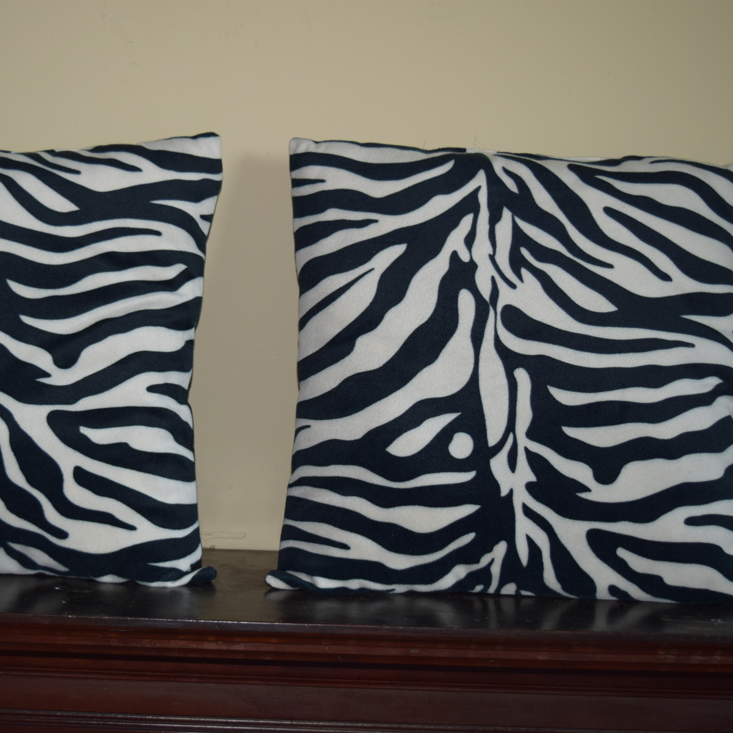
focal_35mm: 56
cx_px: 230
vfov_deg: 30.7
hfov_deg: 30.5
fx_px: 1333
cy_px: 368
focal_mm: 29
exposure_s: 1/30
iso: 400
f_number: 4.2
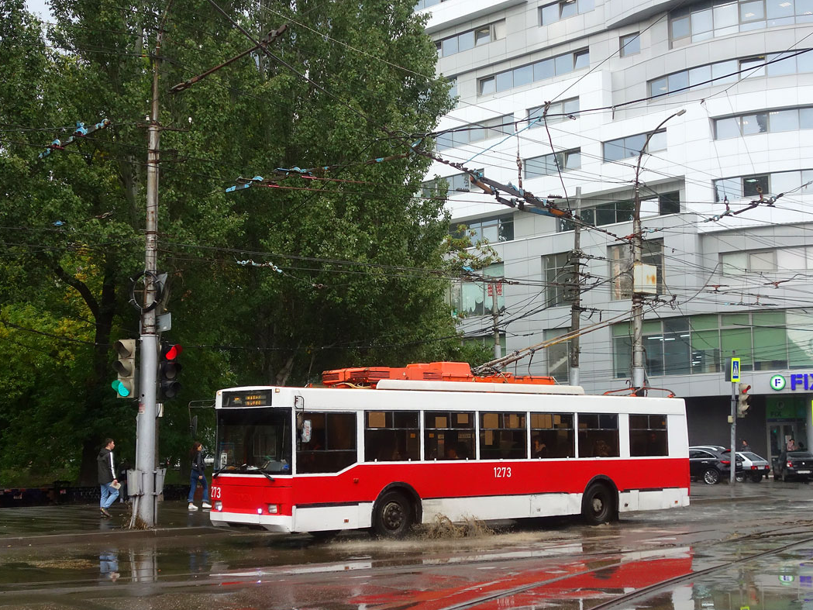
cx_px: 429
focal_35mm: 44
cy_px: 302
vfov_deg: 32.9
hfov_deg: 42.9
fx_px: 1034
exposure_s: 1/500
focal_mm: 14.75
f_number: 2.8
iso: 500
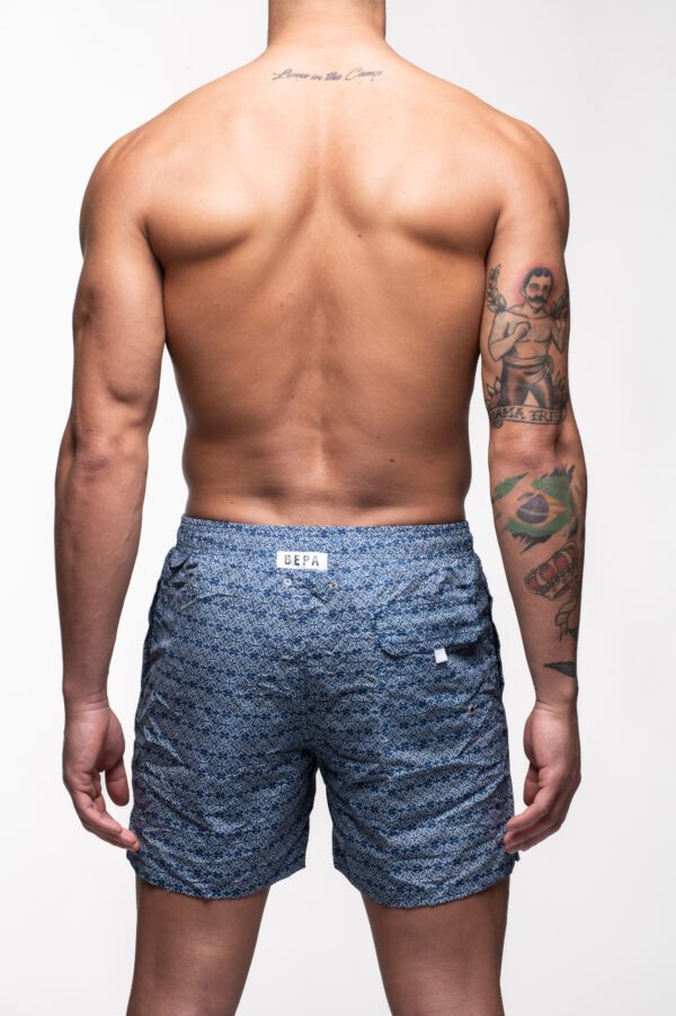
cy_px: 508
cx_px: 338
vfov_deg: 15.2
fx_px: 3808
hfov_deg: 10.1
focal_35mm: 135
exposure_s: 1/125
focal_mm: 135
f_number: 16
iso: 200
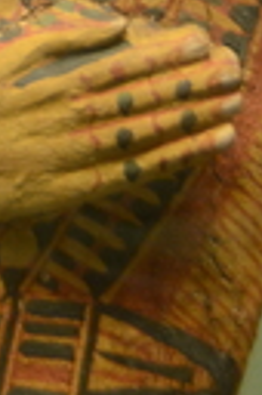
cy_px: -559
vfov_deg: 6.9
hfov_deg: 4.8
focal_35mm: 280
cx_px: -277
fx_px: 3065
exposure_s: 1/40
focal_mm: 36
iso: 1000
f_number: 4.2
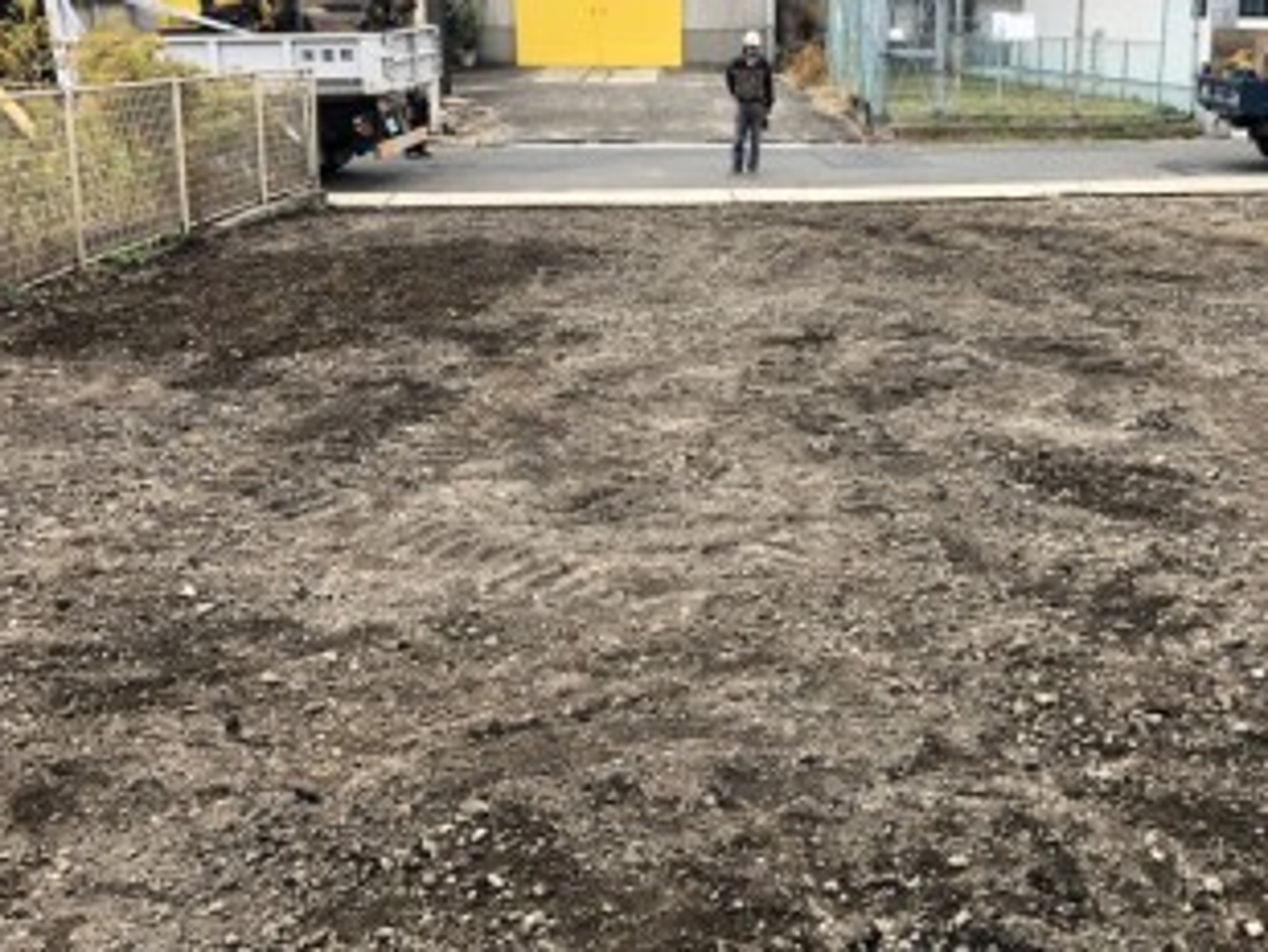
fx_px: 1429
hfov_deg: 47.2
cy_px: 367
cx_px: 833
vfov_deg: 36.7
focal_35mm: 39
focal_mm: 3.99
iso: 25
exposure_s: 1/120
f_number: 1.8
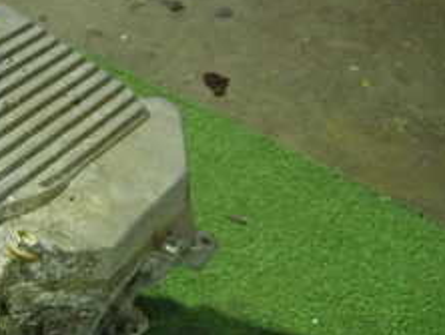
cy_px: 361
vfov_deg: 17.7
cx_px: -98
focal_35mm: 81
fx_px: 1042
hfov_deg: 22.1
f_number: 2.3
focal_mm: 5.4
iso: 800
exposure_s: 1/30
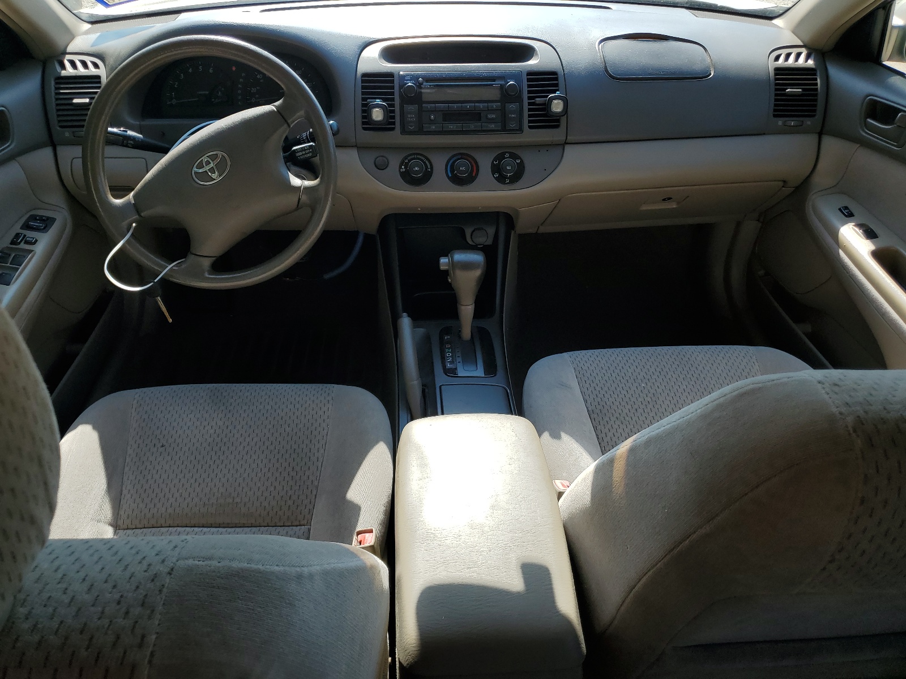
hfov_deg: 67.3
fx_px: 680
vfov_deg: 53.1
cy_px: 340
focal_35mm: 26
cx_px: 453
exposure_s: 1/1000
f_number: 1.5
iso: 50
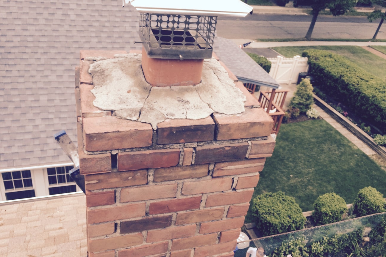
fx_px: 332
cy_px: 130
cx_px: 191
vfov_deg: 42.3
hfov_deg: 60.3
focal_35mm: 31
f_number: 2.2
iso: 32
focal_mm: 4.15
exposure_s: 1/912
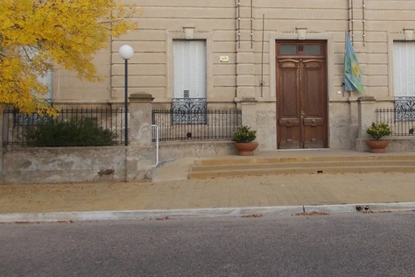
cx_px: 309
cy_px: 92
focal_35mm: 47
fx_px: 542
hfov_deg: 40.8
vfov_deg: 28.5
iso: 80
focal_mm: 4
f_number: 2.7
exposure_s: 1/500
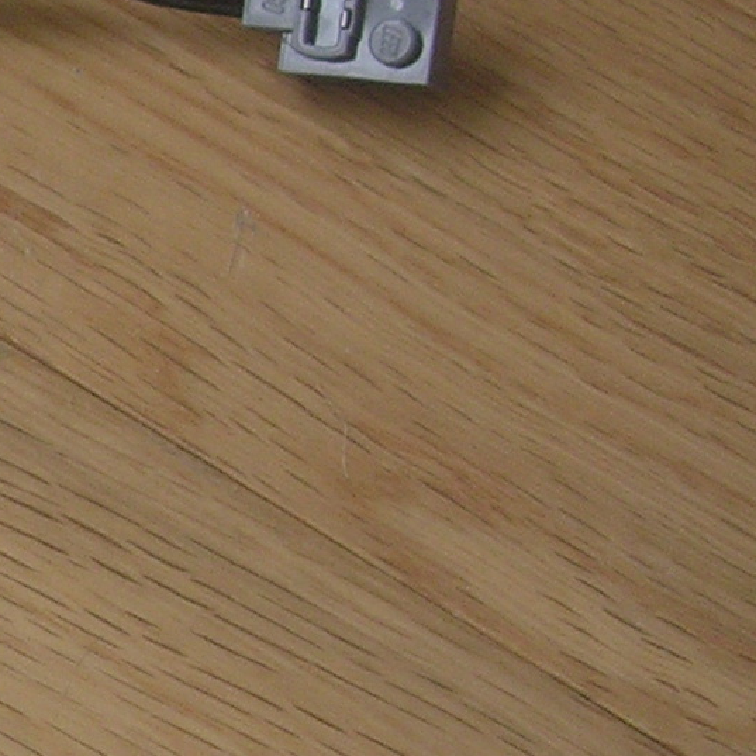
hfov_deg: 12.4
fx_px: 3163
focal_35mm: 128
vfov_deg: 13.6
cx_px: -626
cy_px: 600
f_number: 2.8
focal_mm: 5.8
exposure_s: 1/53.4
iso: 100
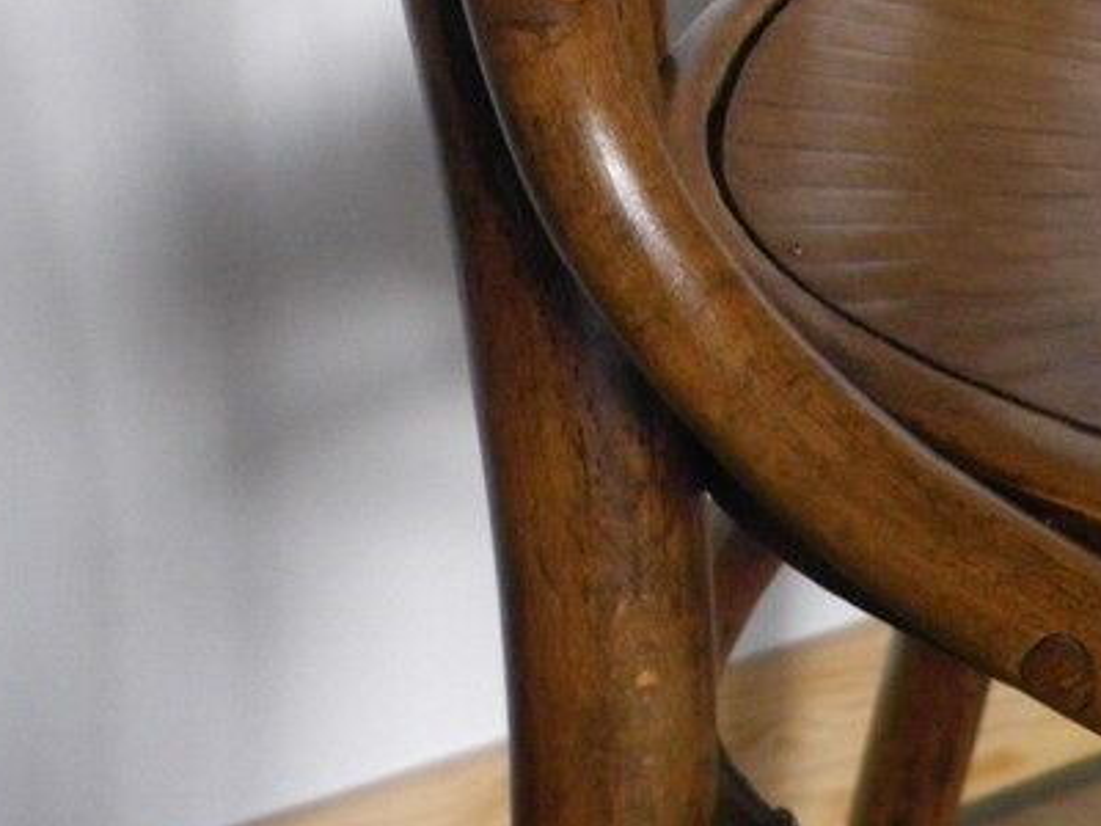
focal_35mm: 70
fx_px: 2226
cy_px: 77
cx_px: 724
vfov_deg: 20.6
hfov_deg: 27.6
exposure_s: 1/60
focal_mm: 4.9
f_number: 2.6
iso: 320
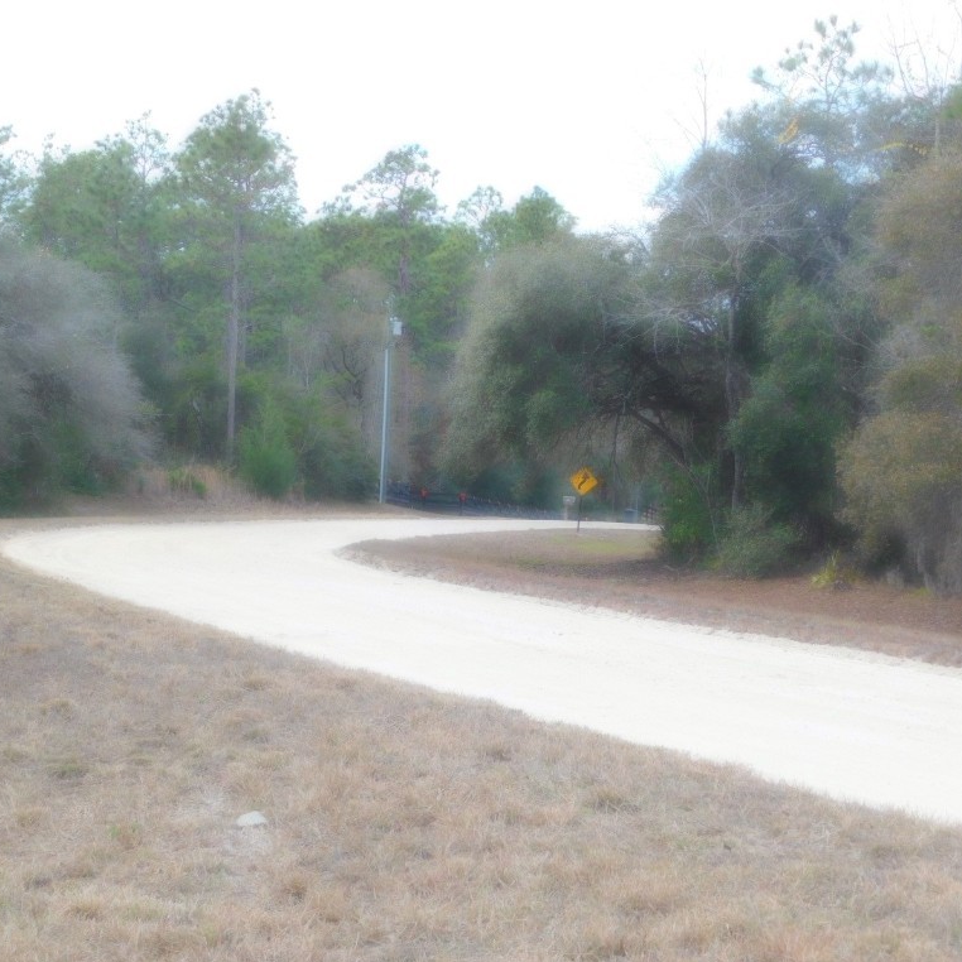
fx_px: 2987
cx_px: 496
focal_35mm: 95
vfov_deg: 18.3
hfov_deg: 18.3
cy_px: 482
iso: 125
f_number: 4.4
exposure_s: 1/160
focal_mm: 14.2
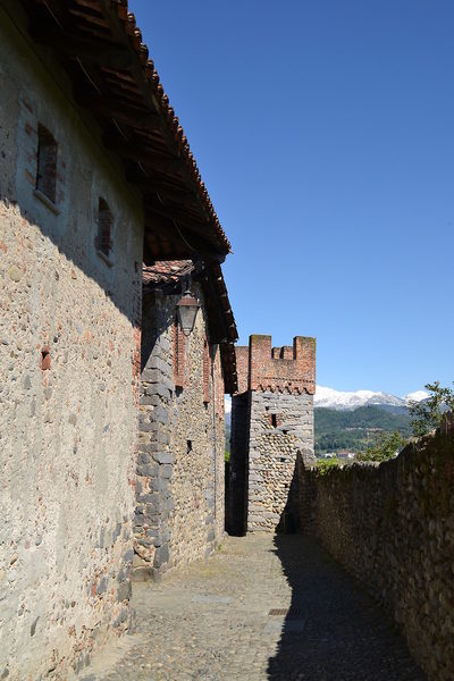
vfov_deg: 51.3
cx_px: 227
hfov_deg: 35.5
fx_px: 709
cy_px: 340
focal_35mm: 38
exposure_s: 1/250
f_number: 8
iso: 100
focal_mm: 25
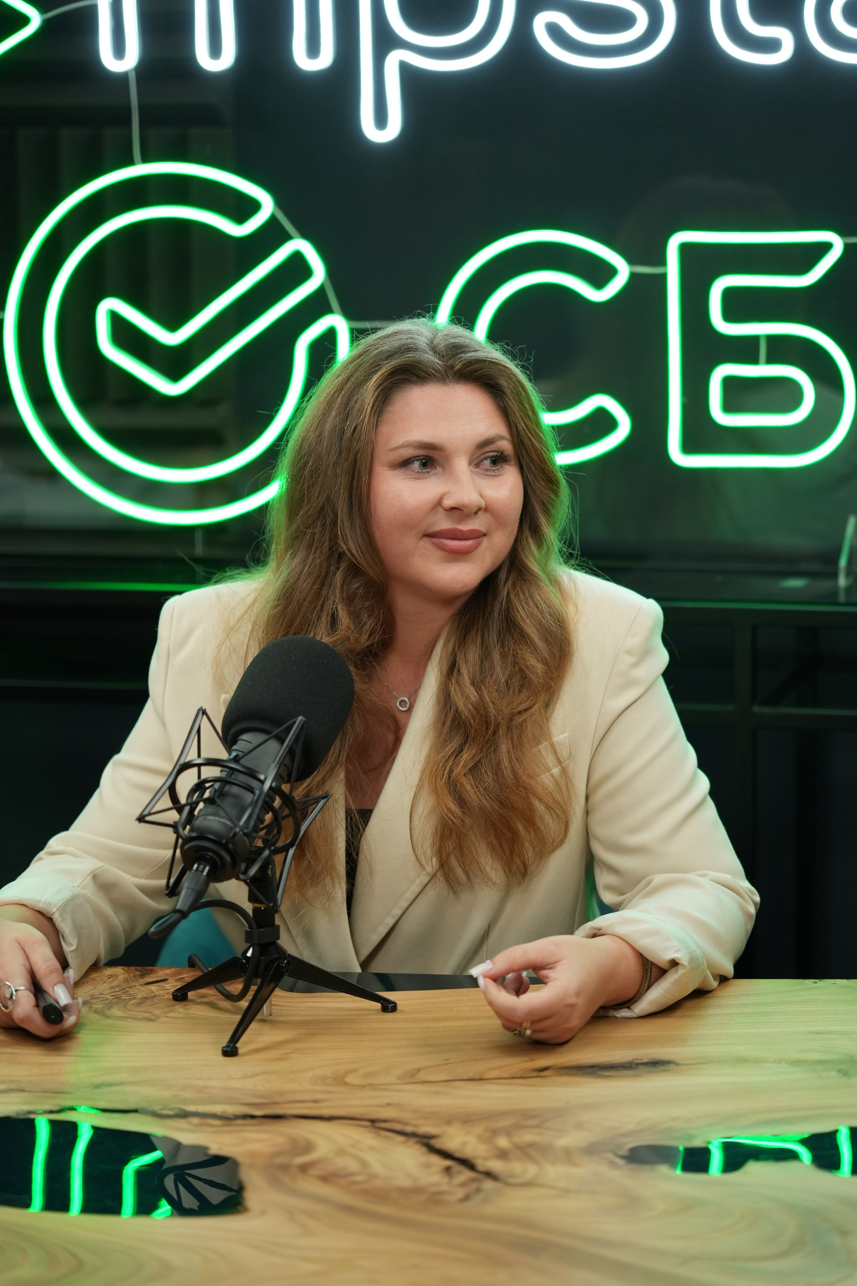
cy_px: 643
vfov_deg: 19.5
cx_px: 428
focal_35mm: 105
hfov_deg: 13.0
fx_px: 3749
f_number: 2.8
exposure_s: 1/160
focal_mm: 105
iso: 800
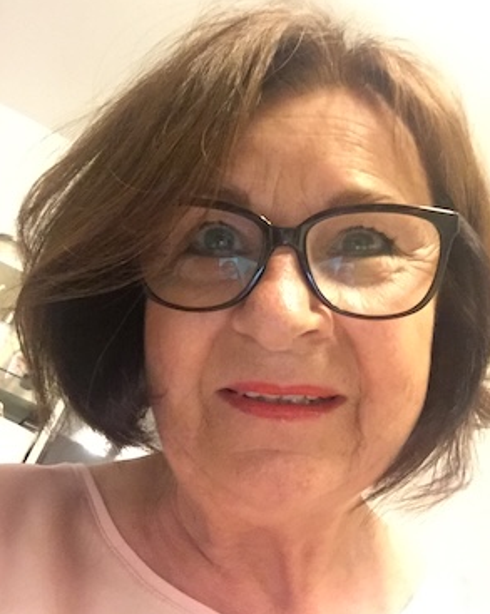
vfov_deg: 54.2
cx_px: 249
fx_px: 599
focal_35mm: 33
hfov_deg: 44.5
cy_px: 298
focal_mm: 2.65
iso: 640
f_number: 2.2
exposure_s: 1/17
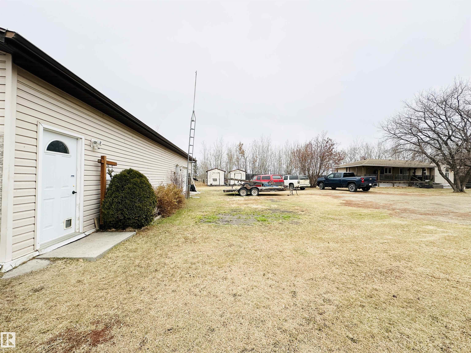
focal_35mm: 14
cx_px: 236
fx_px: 190
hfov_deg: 102.1
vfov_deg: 85.7
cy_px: 176
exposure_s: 1/581
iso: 40
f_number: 2.2
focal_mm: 2.22
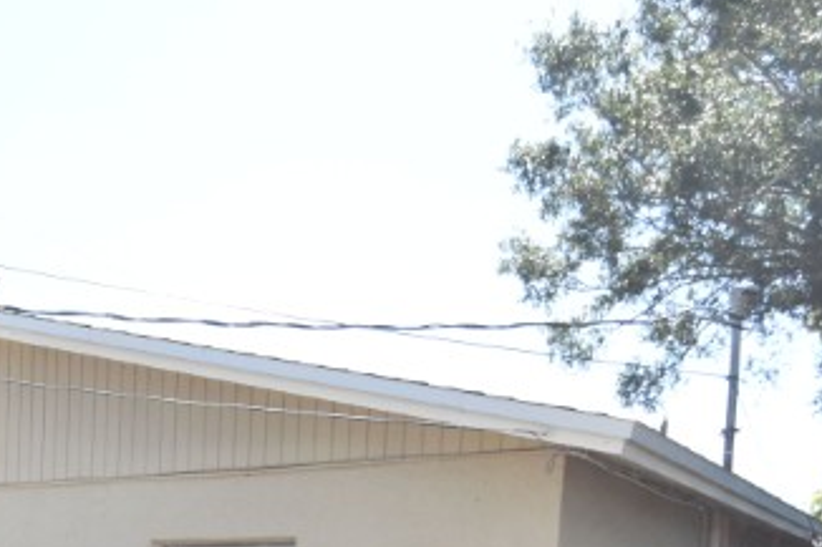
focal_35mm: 53
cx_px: 86
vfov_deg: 22.4
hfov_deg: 35.4
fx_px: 1210
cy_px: 744
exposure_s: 1/3000
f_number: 3.5
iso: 800
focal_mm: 10
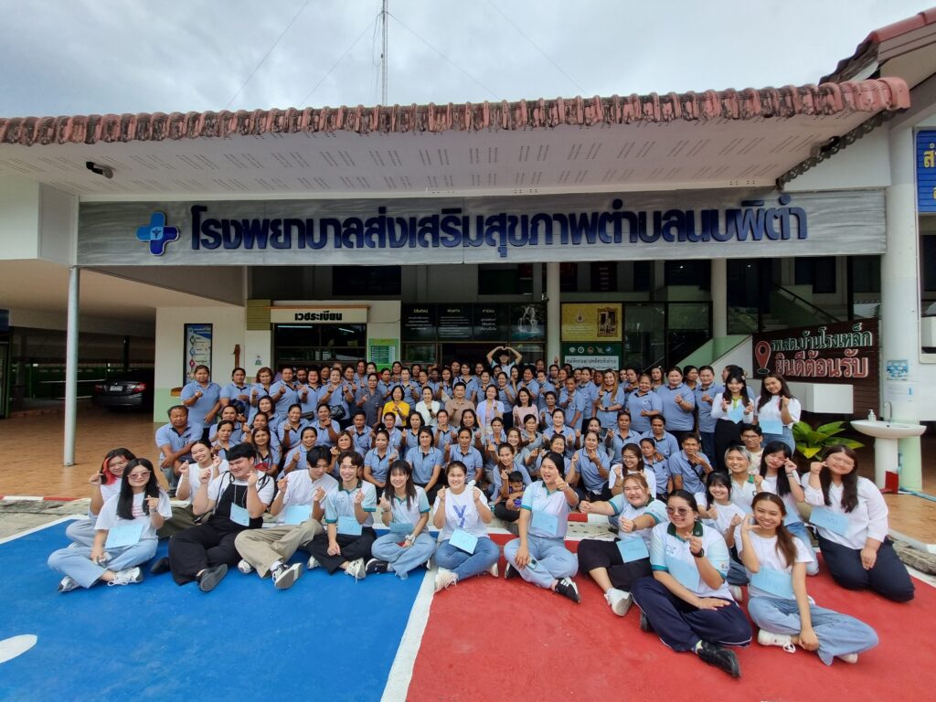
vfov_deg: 89.9
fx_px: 352
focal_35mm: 13
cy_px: 351
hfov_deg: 106.2
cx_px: 468
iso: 50
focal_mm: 1.74
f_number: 2.2
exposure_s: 1/1018
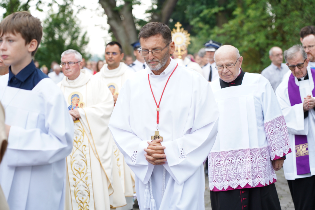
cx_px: 158
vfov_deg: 13.0
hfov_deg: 19.5
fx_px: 919
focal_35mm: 105
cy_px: 105
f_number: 4
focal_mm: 105
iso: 250
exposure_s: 1/100
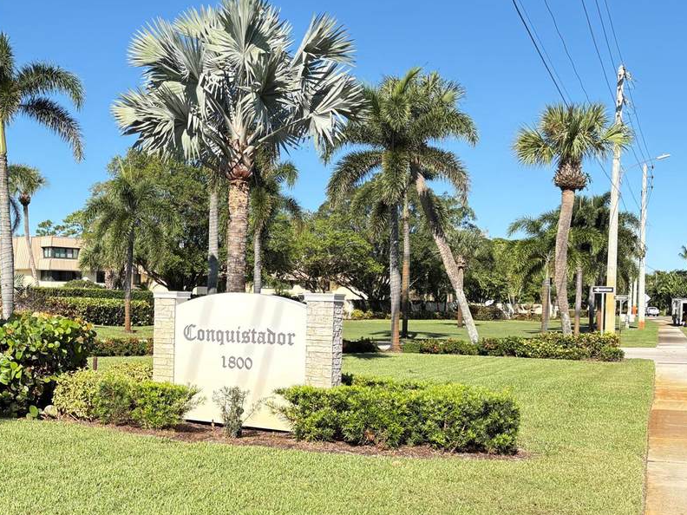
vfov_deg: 34.2
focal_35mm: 42
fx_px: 834
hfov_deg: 43.1
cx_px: 156
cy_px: 316
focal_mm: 5.96
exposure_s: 1/1953
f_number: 1.6
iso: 64
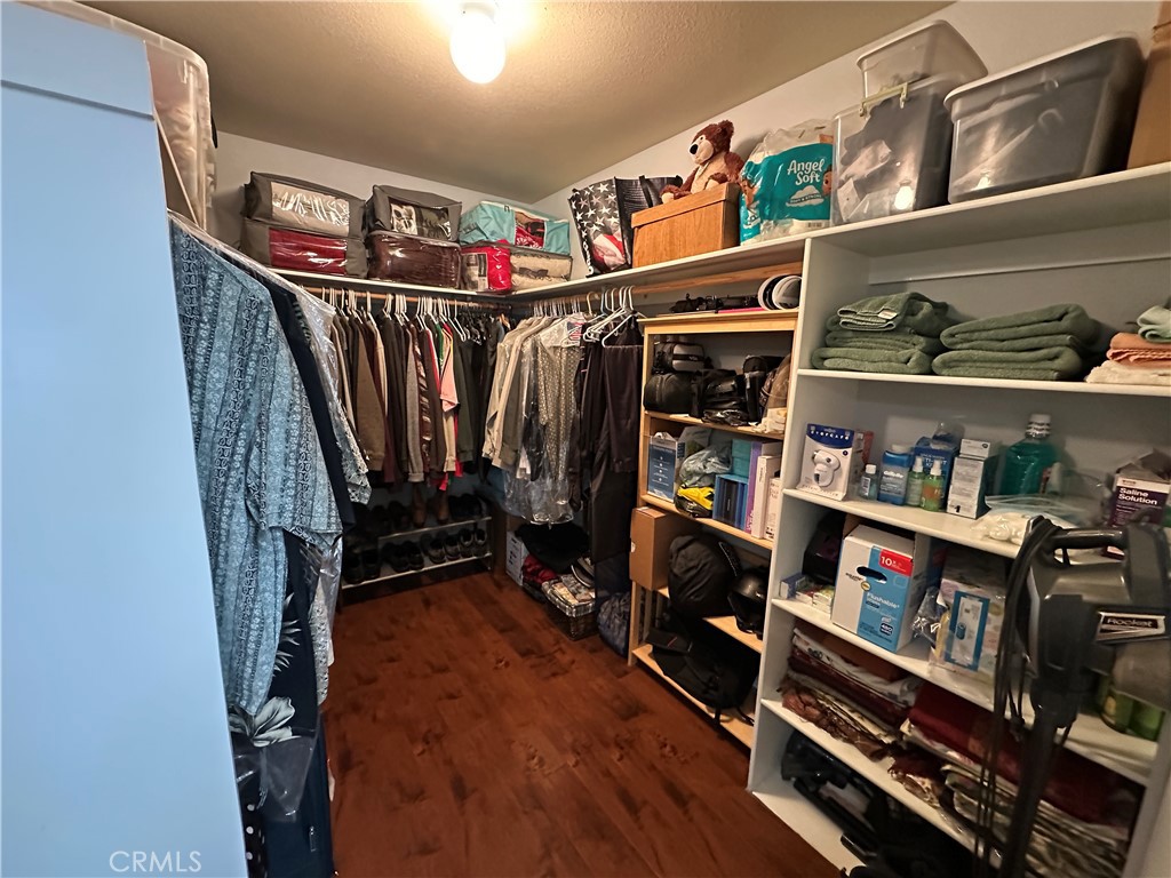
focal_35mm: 14
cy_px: 439
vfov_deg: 85.7
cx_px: 586
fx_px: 474
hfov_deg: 102.1
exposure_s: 1/40
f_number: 2.2
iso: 1250
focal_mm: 2.22
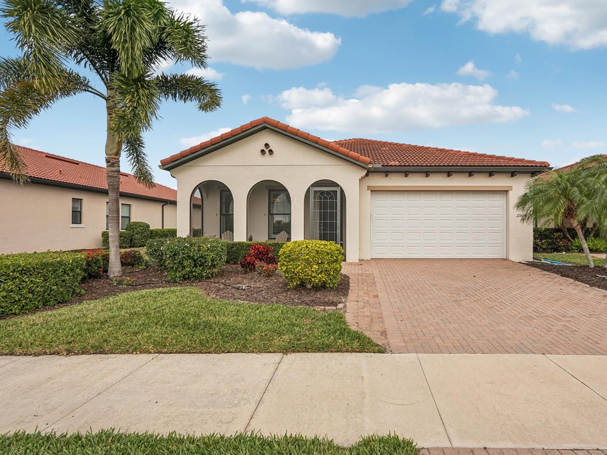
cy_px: 225
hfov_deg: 87.0
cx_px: 353
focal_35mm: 18
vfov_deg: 71.6
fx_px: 316
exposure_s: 1/1250
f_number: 8
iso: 400
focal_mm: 16
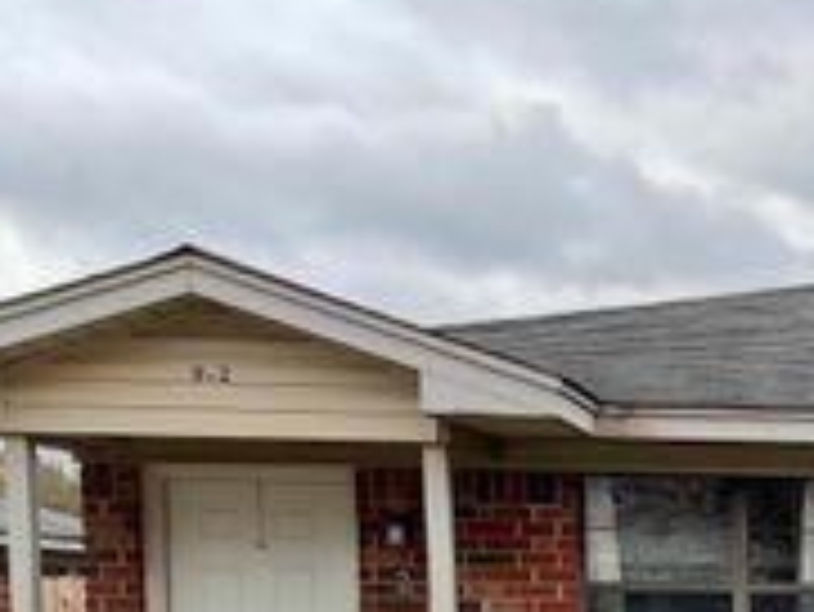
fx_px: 1882
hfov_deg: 21.6
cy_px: 776
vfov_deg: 17.4
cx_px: 1111
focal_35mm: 80
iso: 16
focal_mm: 3
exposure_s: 1/719
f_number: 1.8
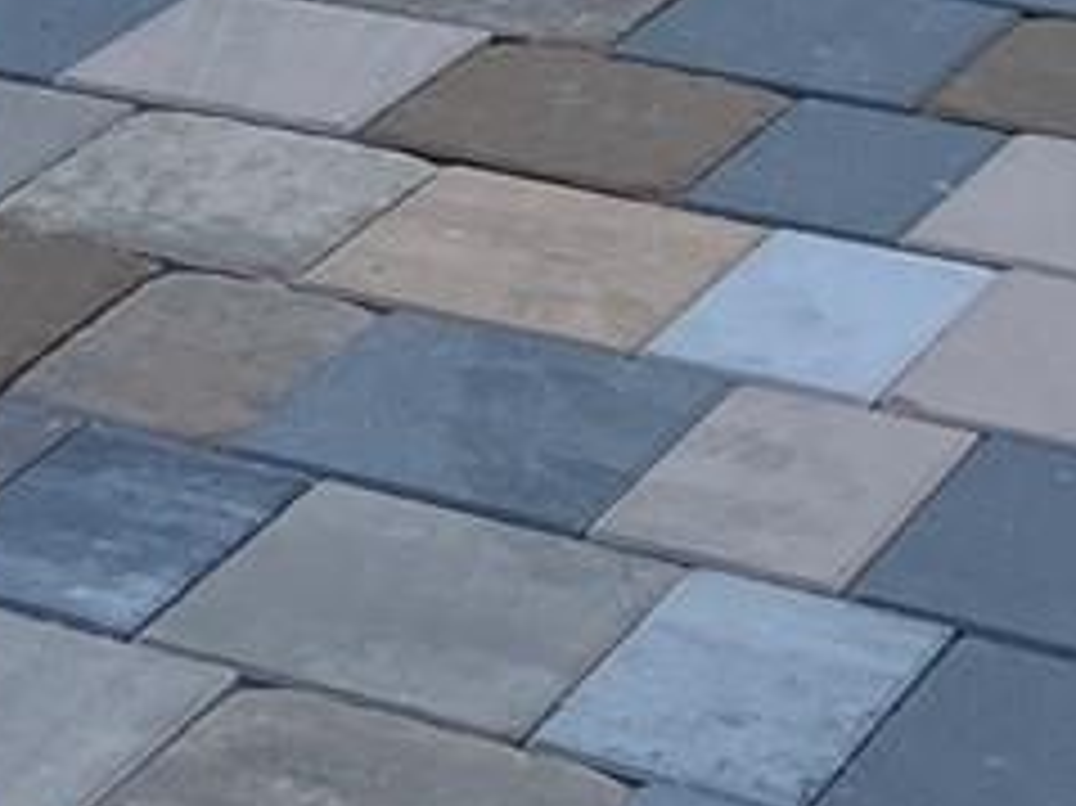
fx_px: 5406
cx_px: 149
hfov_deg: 11.3
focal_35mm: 174
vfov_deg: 7.4
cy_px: -1698
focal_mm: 5.1
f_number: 1.6
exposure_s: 1/3215
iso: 50
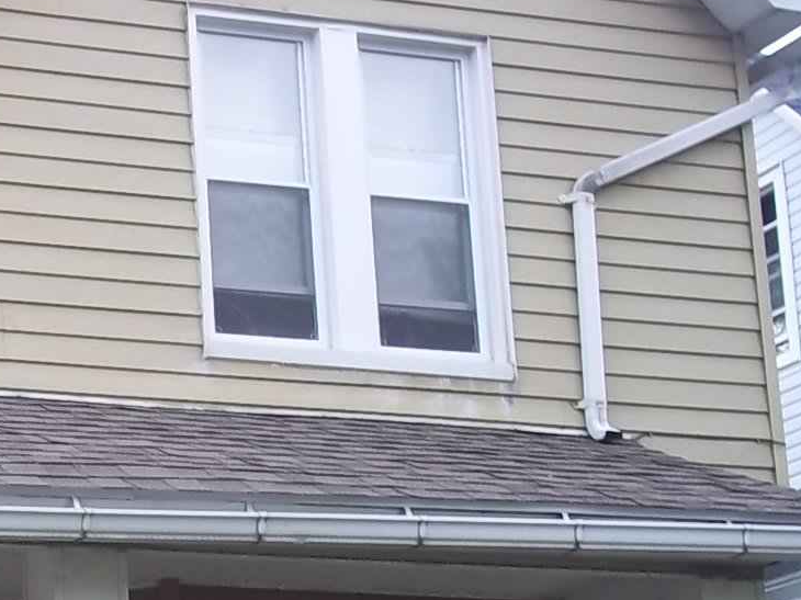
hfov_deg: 18.3
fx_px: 2336
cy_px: 614
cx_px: -207
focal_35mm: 101
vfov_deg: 14.4
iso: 80
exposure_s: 1/125
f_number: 3.1
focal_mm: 6.5
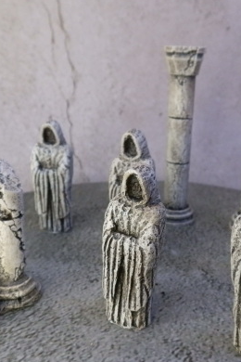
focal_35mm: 40
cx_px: 142
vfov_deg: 48.5
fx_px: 402
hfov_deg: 33.3
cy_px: 181
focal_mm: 5
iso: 400
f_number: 3.1
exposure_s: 1/160
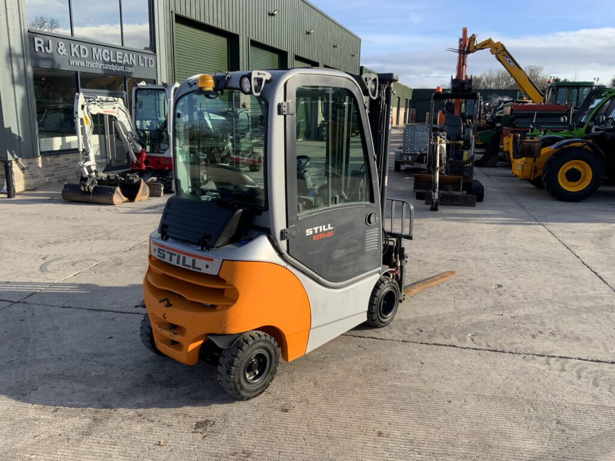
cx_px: 308
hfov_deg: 61.7
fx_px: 515
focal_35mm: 29
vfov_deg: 48.2
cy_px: 230
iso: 16
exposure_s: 1/816
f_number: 1.8
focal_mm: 3
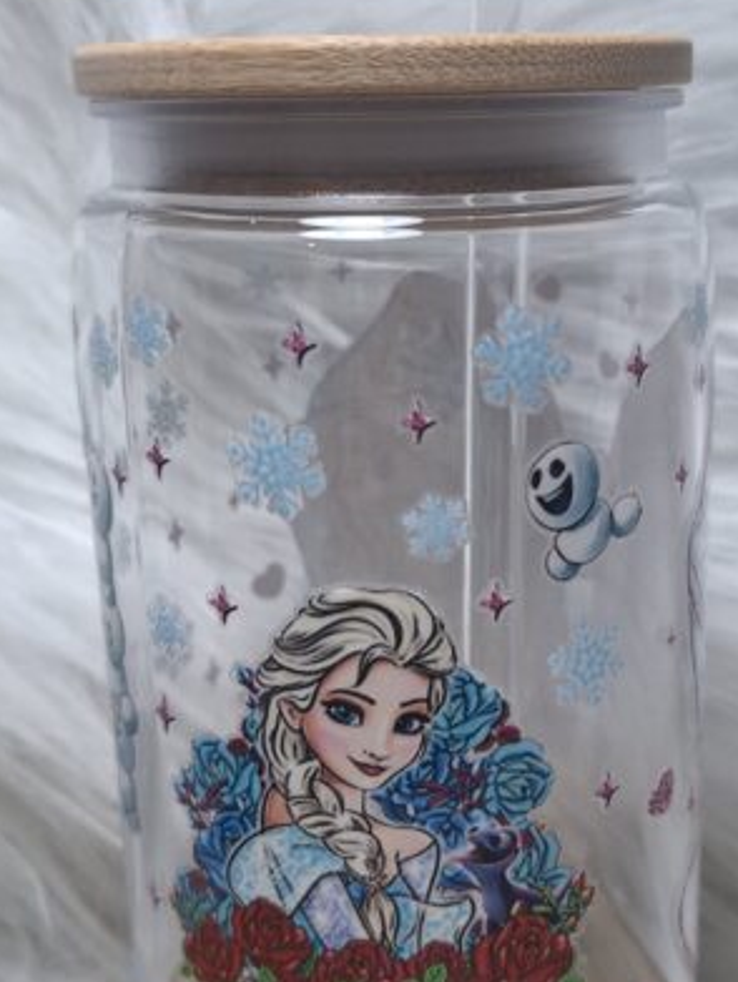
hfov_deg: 30.8
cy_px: 525
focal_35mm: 47
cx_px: 457
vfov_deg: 40.4
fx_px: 1334
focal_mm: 5.54
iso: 80
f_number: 1.8
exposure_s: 1/100
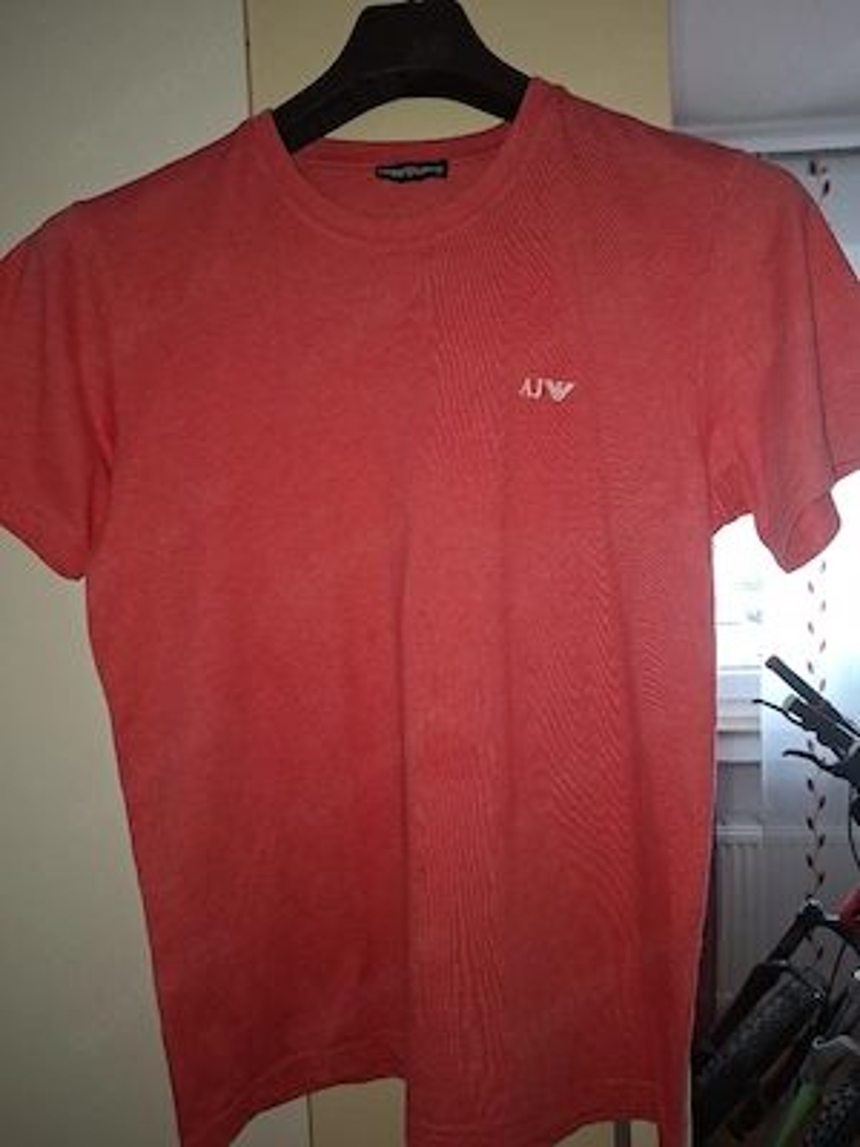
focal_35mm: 23
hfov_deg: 58.9
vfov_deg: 73.9
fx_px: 762
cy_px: 574
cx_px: 430
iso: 100
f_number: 1.8
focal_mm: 5.54
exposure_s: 1/100
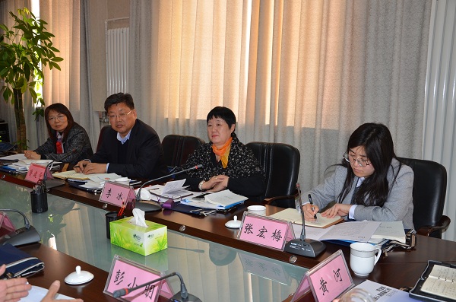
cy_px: 151
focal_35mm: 38
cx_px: 228
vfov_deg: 35.3
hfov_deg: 51.4
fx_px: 474
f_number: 4.5
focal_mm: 25
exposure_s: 1/60
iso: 500
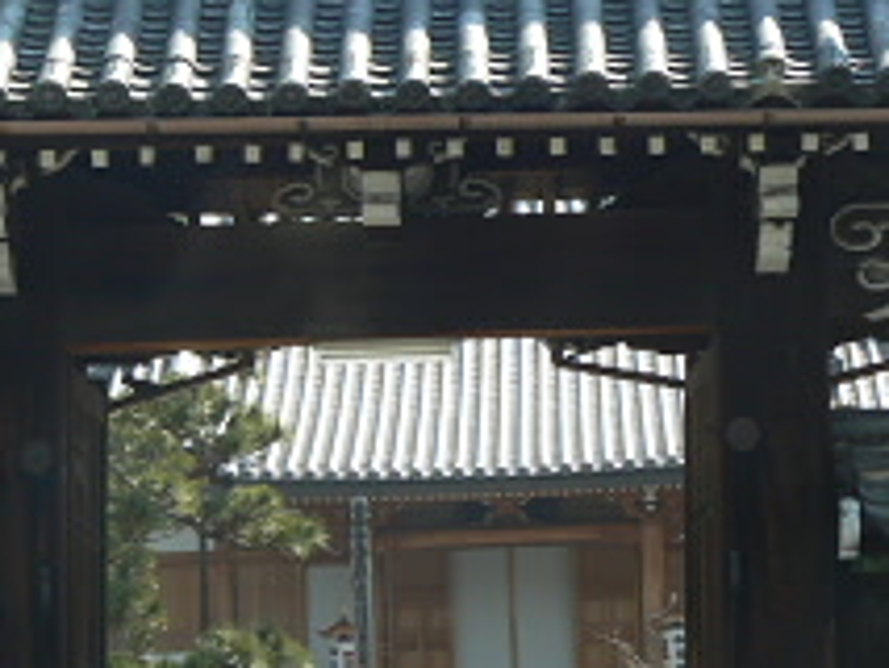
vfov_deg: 8.9
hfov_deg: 11.8
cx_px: 534
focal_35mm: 167
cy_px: 175
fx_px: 4291
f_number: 5.6
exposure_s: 1/320
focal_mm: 14.9
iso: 80
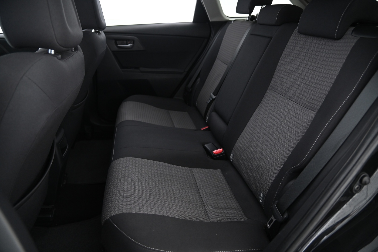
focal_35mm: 24
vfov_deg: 53.1
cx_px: 189
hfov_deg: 73.8
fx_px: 252
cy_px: 126
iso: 2000
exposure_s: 1/13
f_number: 4
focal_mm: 24
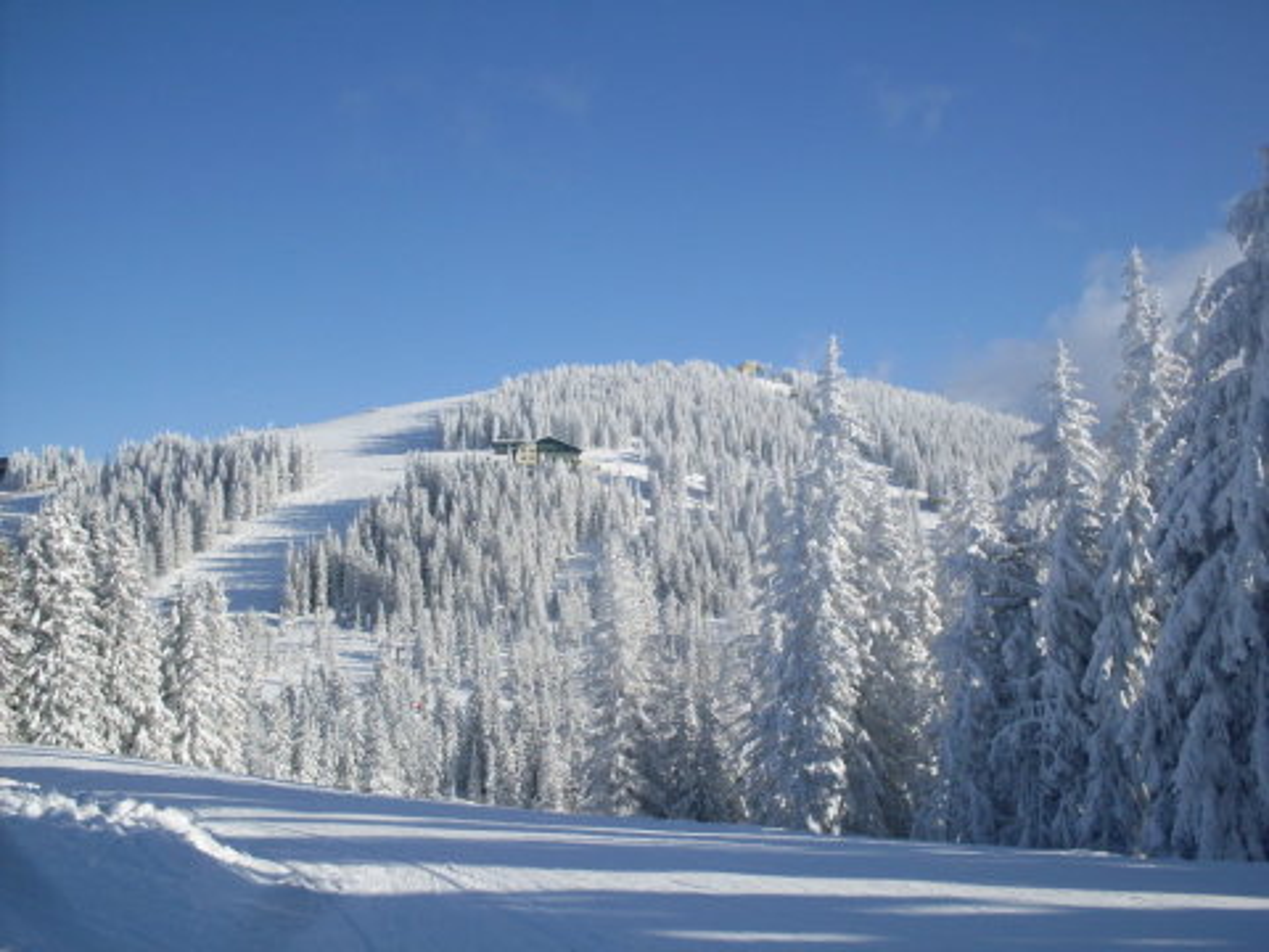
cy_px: 476
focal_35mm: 38
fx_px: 1393
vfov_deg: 37.7
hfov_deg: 49.0
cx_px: 634
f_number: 8.4
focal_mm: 6.3
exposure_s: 1/350
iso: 80
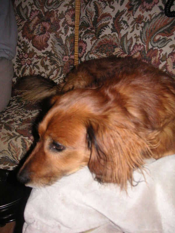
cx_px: 88
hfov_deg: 38.7
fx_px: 249
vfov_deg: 50.1
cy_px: 116
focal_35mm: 37
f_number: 2.8
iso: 160
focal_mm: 6.1
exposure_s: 1/45
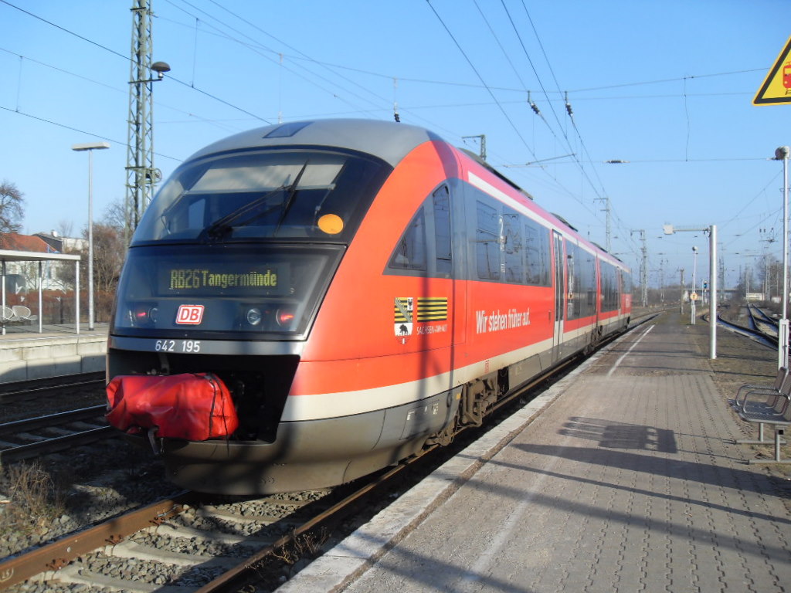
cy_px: 296
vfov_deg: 41.8
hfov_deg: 54.0
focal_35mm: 34
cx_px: 396
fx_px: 777
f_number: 7
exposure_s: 1/180
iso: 80
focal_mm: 6.3
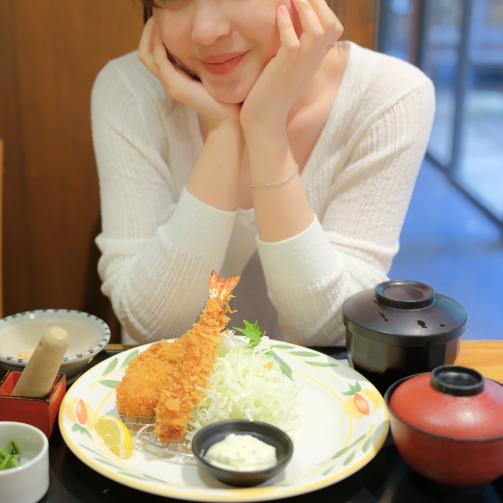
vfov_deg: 32.2
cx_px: 195
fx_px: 871
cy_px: 217
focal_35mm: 53
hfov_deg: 32.1
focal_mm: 45
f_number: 2.8
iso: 800
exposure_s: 1/15
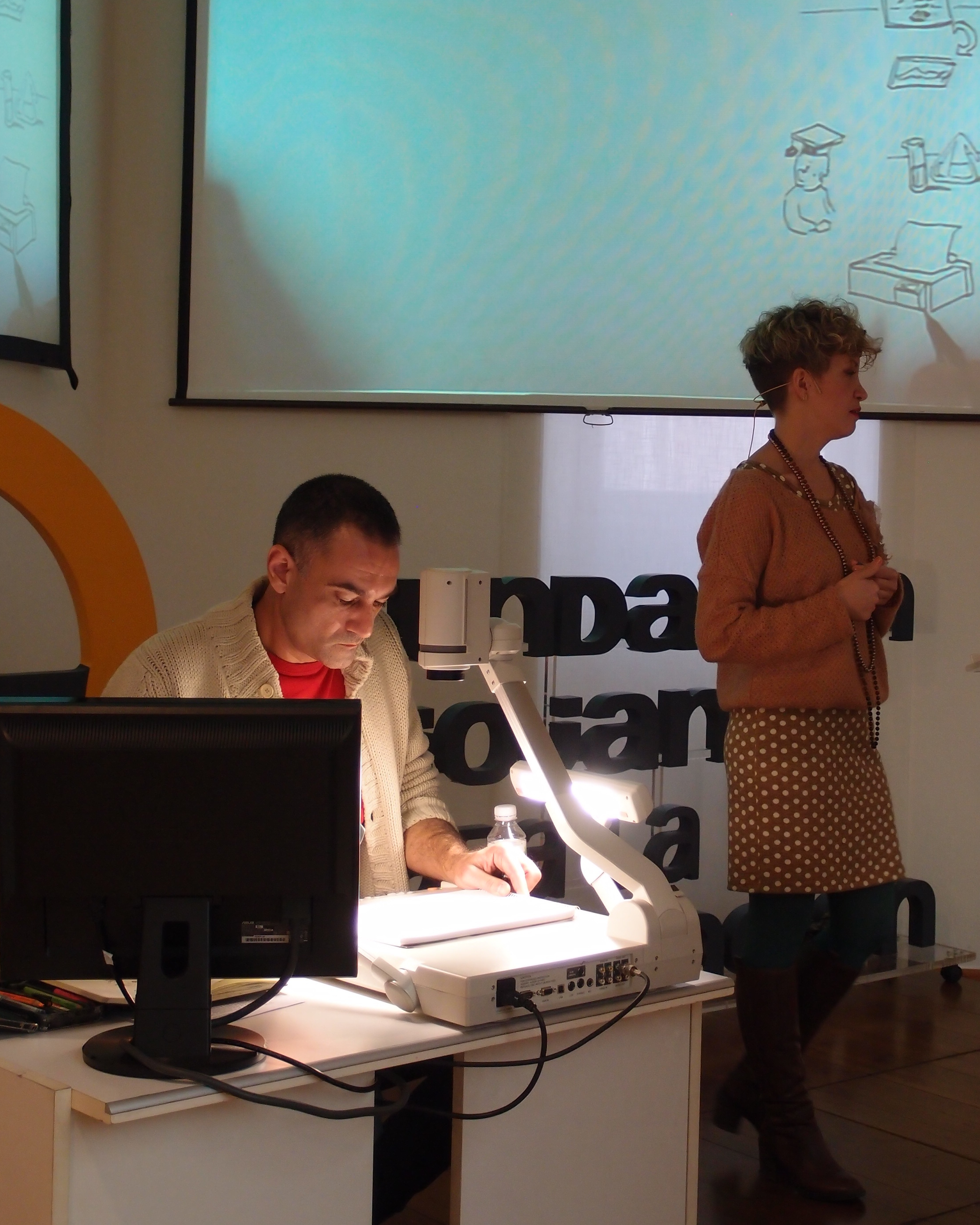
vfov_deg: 31.8
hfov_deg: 25.8
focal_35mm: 59
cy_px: 448
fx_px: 2139
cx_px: 592
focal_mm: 9.87
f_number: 2
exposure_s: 1/50
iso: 200
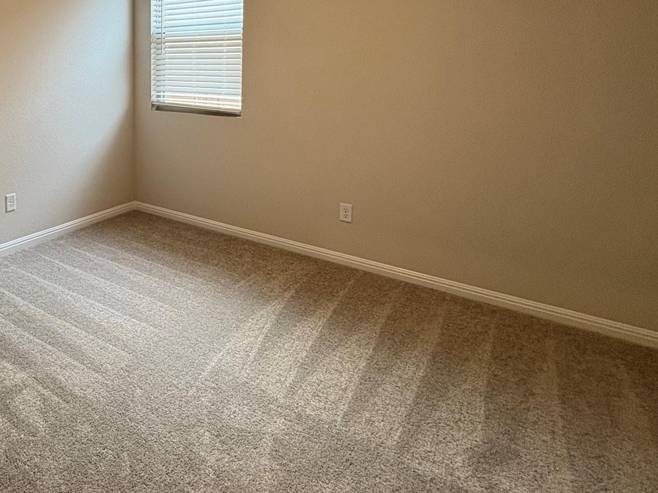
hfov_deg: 63.2
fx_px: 475
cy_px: 106
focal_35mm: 25
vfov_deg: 51.8
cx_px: 129
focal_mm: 2.22
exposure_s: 1/60
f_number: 2.2
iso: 125
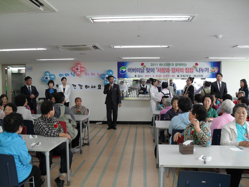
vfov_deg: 40.7
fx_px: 252
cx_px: 124
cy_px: 94
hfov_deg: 52.6
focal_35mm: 35
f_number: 2.8
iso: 100
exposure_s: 1/60
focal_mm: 6.2
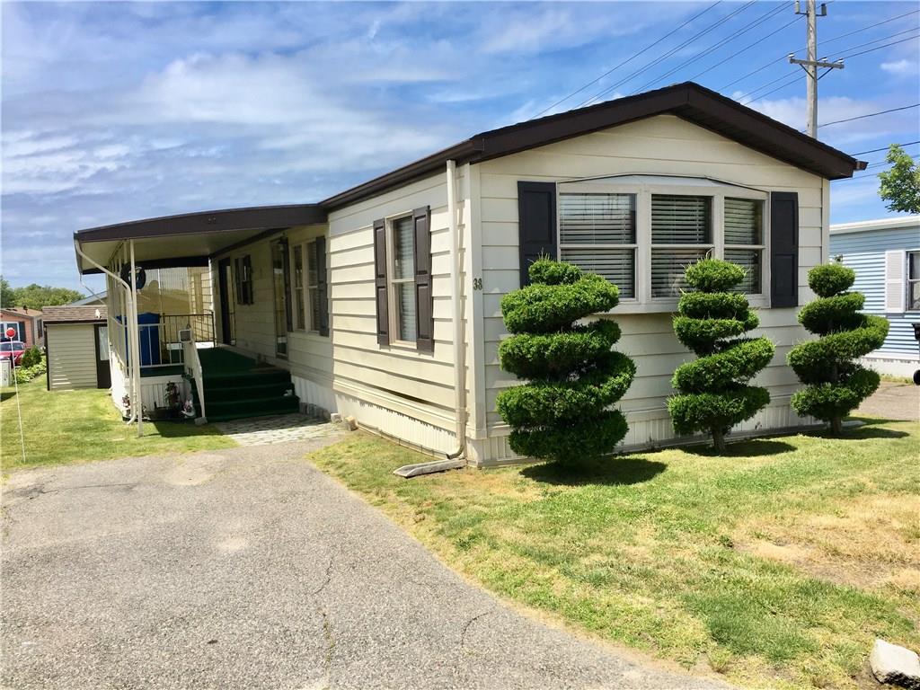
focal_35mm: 29
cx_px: 460
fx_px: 771
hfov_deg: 61.7
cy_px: 345
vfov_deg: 48.2
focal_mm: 4.15
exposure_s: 1/1832
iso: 25
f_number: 2.2
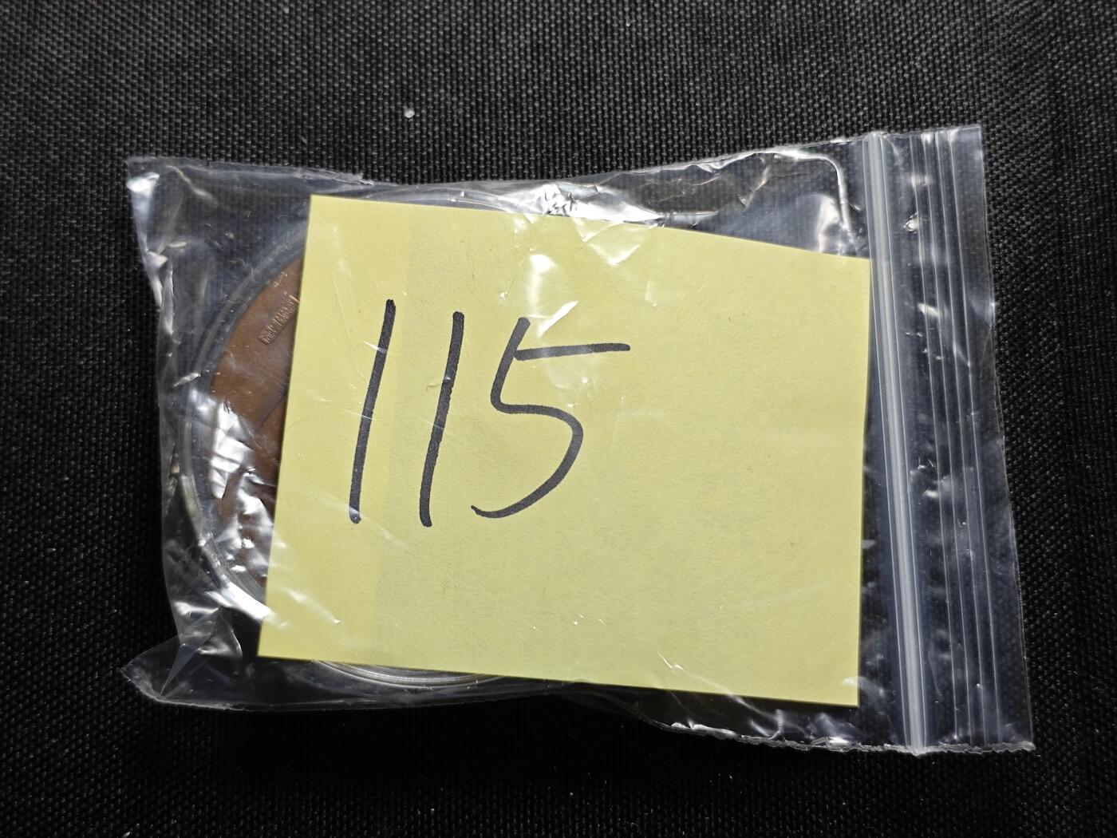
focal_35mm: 49
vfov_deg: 29.7
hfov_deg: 38.9
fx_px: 1581
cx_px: 558
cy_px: 419
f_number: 1.6
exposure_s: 1/100
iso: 125
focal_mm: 5.84
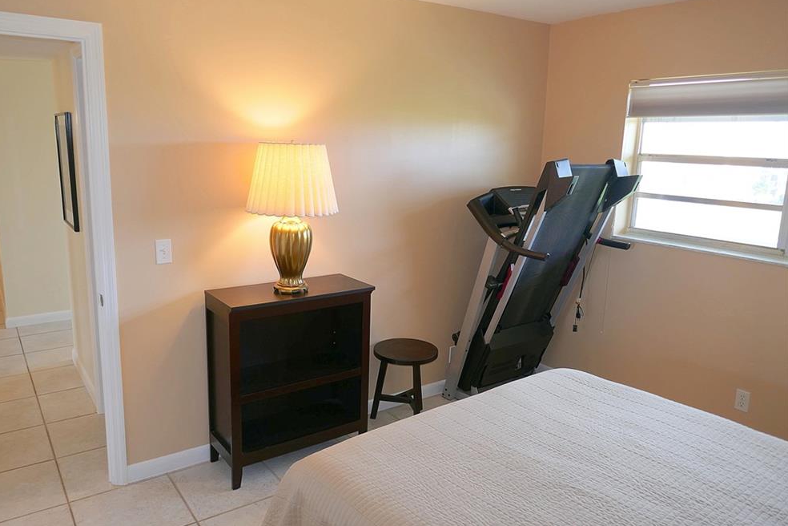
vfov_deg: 49.5
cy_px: 256
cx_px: 380
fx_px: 569
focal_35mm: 26
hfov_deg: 69.4
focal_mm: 9.1
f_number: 2.8
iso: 160
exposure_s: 1/60
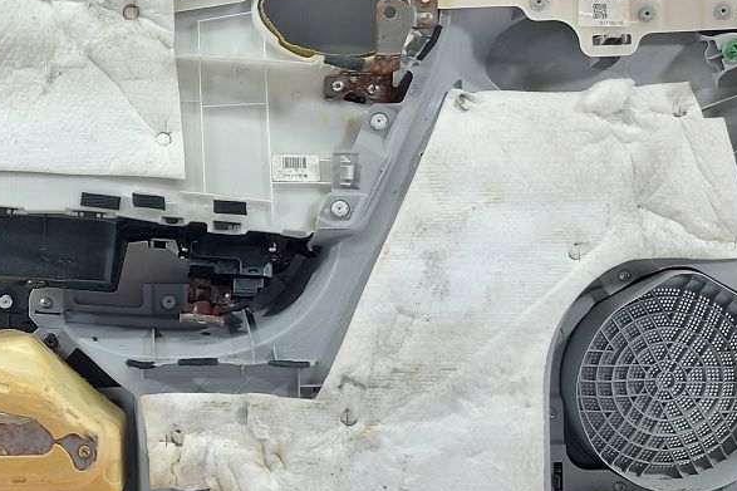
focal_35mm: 59
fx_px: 1207
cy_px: 212
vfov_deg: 23.0
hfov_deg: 32.5
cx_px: 96
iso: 100
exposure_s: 1/50
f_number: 1.8
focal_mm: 5.23
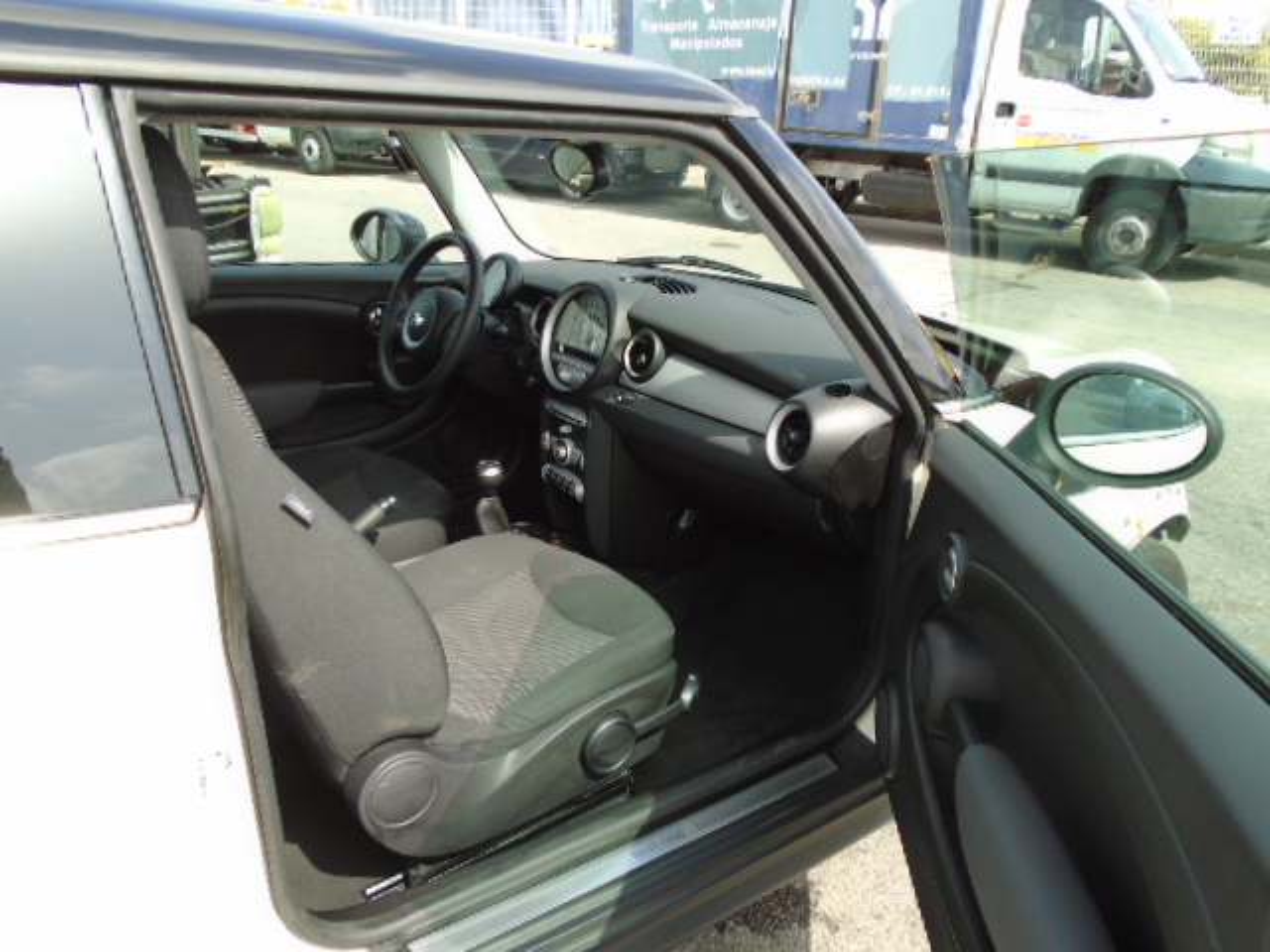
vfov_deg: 53.1
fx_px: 954
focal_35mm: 26
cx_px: 635
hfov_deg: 67.3
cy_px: 476
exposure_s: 1/320
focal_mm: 4.6
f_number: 3.2
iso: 100
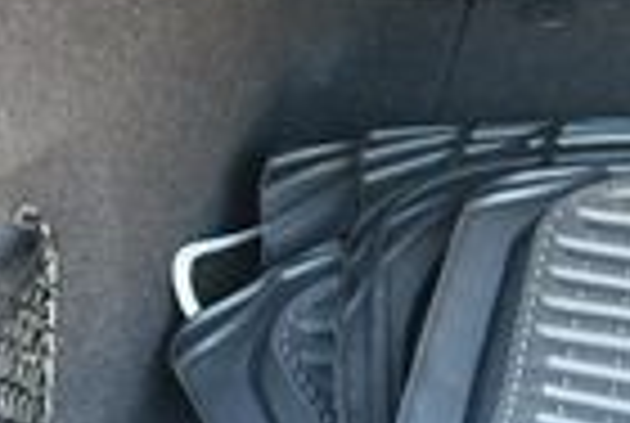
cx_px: 1004
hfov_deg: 11.8
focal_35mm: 164
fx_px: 2876
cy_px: 396
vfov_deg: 8.4
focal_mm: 18
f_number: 3.5
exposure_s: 1/125
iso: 1100
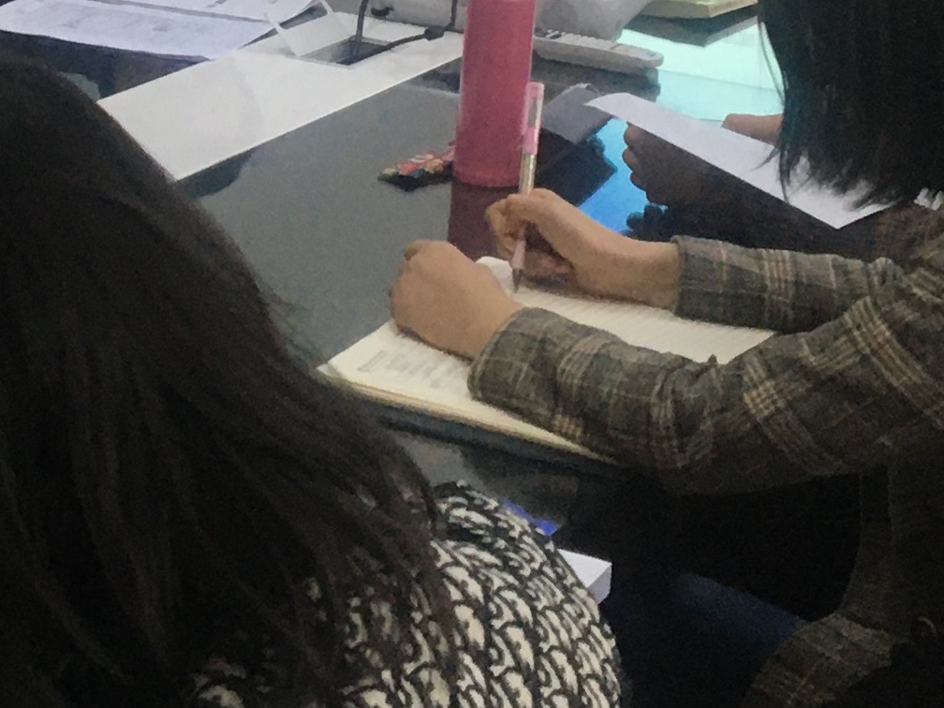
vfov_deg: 12.4
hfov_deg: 16.6
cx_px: -36
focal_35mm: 116
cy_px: -225
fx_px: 3163
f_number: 2.2
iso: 64
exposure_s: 1/33
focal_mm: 4.15
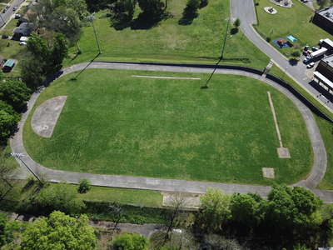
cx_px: 166
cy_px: 125
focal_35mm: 26
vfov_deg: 53.1
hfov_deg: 67.3
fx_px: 250
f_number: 2.2
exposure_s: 1/901
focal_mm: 4.73
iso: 100
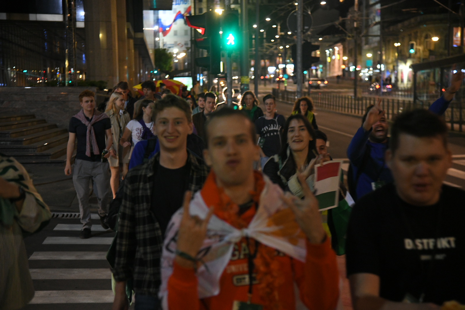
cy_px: 155
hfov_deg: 27.0
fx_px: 969
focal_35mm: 75
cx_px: 232
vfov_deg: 18.2
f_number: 4
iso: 4000
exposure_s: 1/60
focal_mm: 75
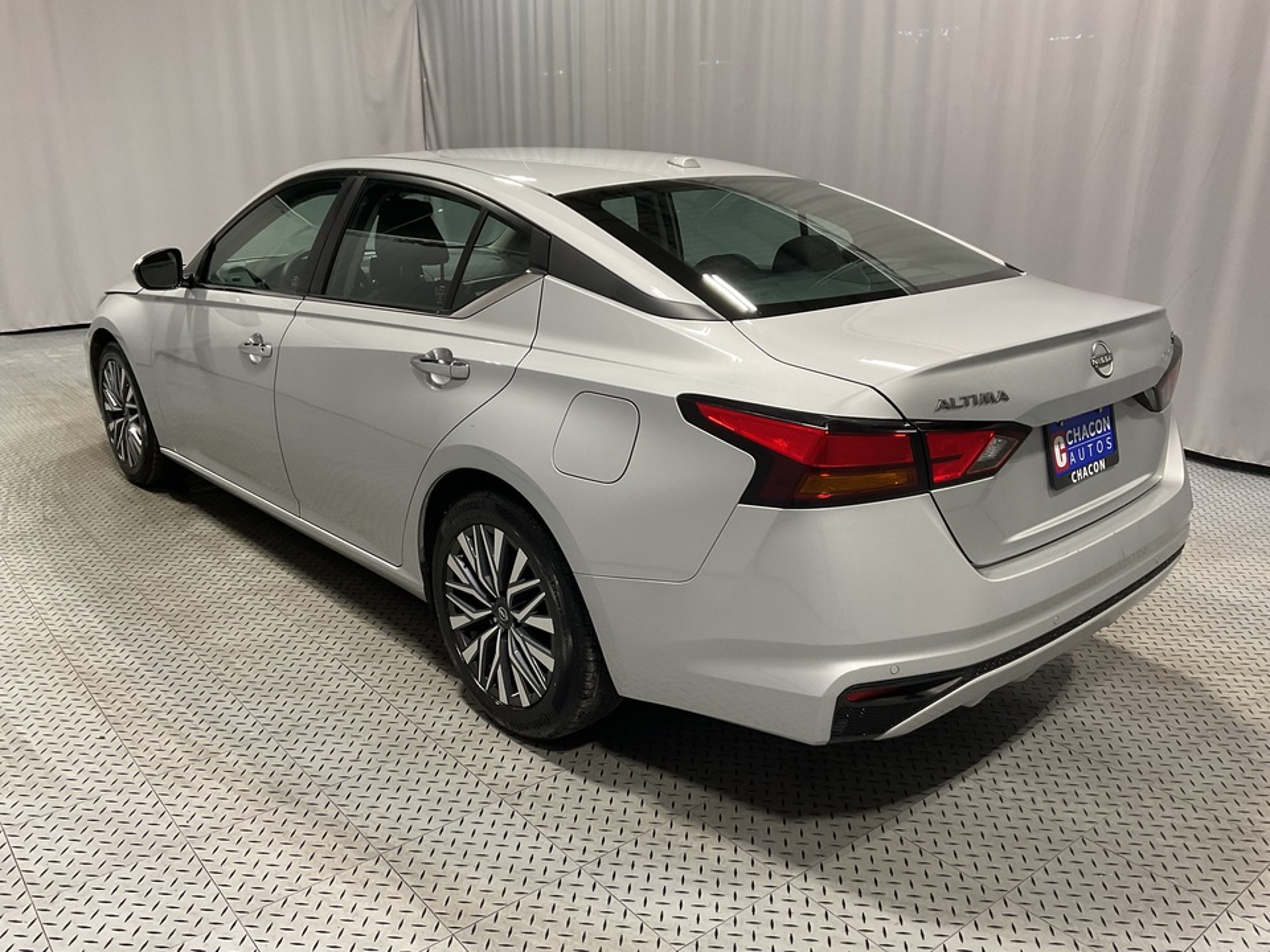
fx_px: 1064
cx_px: 635
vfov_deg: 48.2
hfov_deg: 61.7
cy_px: 476
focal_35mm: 29
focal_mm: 3
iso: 40
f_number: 1.8
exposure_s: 1/60
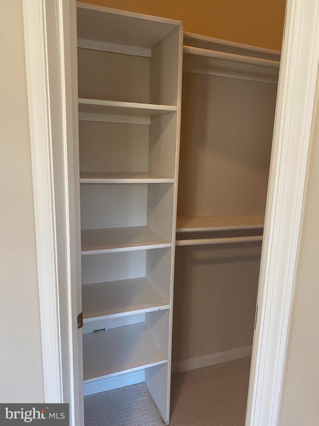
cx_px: 160
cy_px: 213
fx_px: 319
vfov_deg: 67.3
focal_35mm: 26
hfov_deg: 53.1
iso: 125
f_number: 1.8
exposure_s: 1/60
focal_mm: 4.25
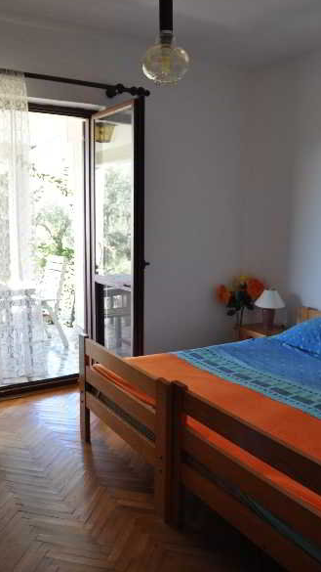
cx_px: 154
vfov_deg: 66.1
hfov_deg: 40.2
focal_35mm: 29
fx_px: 439
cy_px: 287
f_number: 8
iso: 800
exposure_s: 1/50
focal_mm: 18
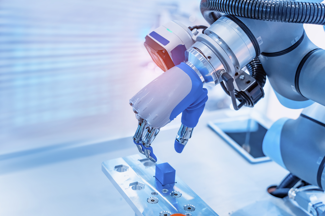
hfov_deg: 47.4
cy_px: 109
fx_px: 370
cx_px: 165
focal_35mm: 41
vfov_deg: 32.6
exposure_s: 1/320
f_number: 4
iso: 1600
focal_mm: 40
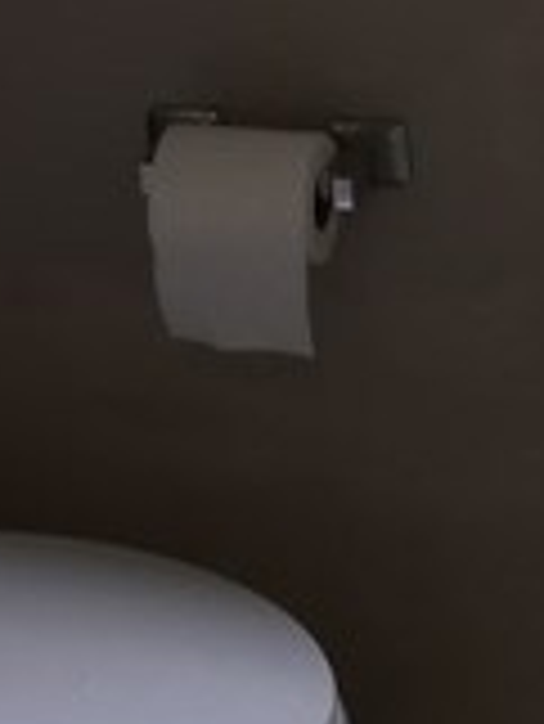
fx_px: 2888
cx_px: -144
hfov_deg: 10.5
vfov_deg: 13.9
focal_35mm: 138
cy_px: -126
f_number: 2.2
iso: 25
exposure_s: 1/40
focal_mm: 4.15
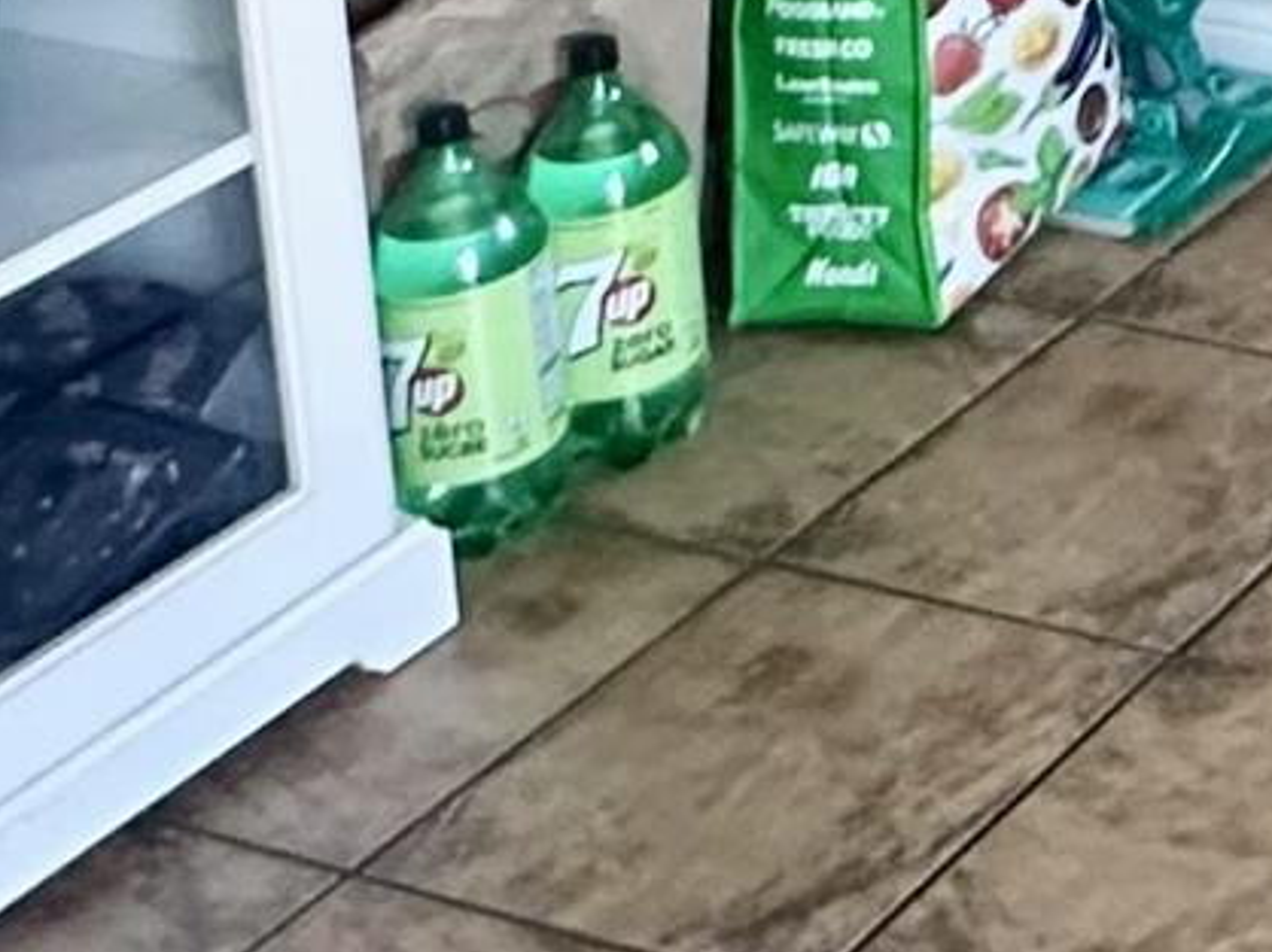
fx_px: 3783
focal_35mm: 103
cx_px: 2477
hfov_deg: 15.5
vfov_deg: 12.4
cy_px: -1043
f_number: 2.2
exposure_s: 1/81
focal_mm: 2.22
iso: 320
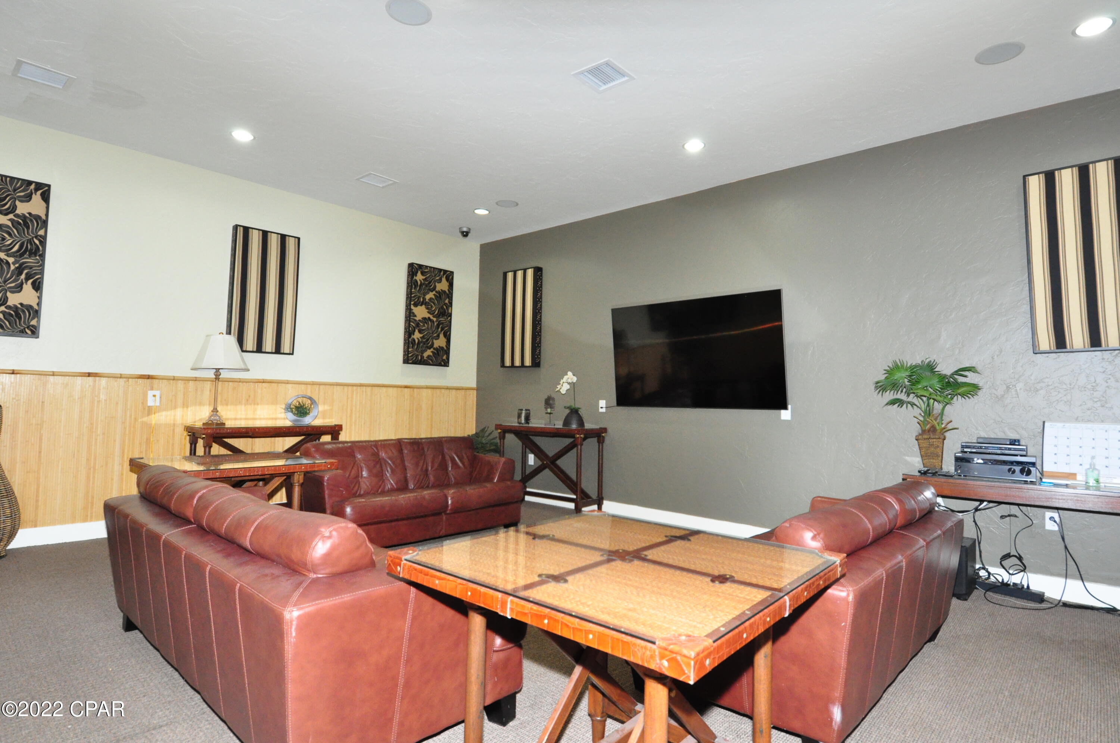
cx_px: 560
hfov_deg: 90.1
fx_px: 559
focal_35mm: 18
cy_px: 372
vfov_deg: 67.2
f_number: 6.3
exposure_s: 1/60
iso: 1600
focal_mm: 12
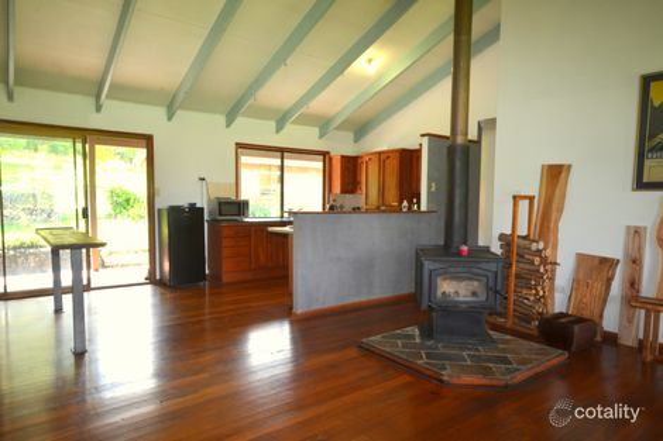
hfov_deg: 77.3
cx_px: 332
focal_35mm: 22
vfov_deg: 56.1
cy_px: 220
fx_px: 414
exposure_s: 1/60
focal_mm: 15
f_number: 5
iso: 360
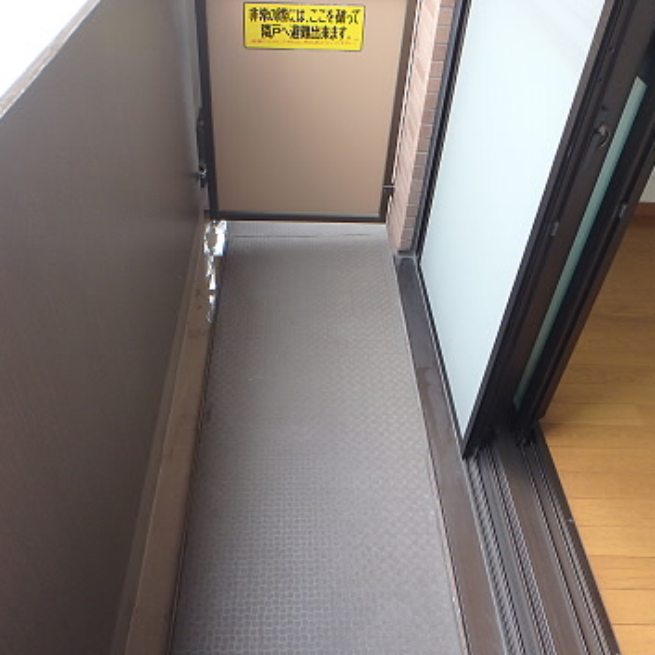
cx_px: 301
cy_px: 338
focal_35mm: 29
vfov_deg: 55.6
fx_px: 621
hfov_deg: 55.6
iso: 200
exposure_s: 1/60
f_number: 3.5
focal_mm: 3.7
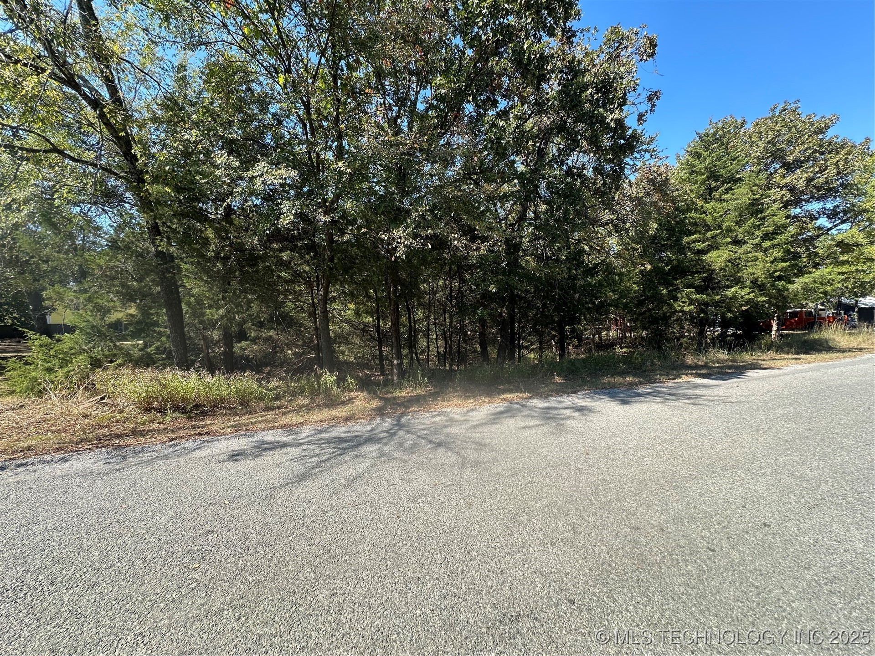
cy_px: 328
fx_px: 354
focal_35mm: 14
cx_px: 438
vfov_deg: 85.7
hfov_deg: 102.1
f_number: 2.2
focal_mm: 2.22
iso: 40
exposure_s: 1/403
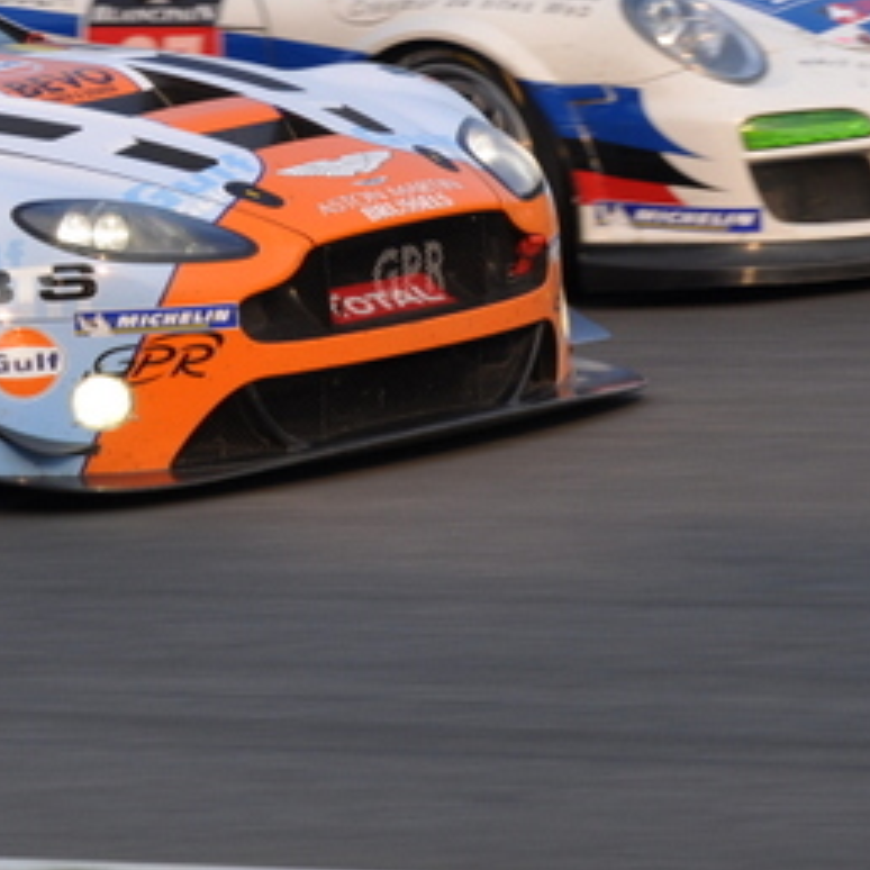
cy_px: 67
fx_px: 13478
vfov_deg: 3.7
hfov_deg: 3.7
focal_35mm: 474
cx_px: -317
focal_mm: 120
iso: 320
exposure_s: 1/400
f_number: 10
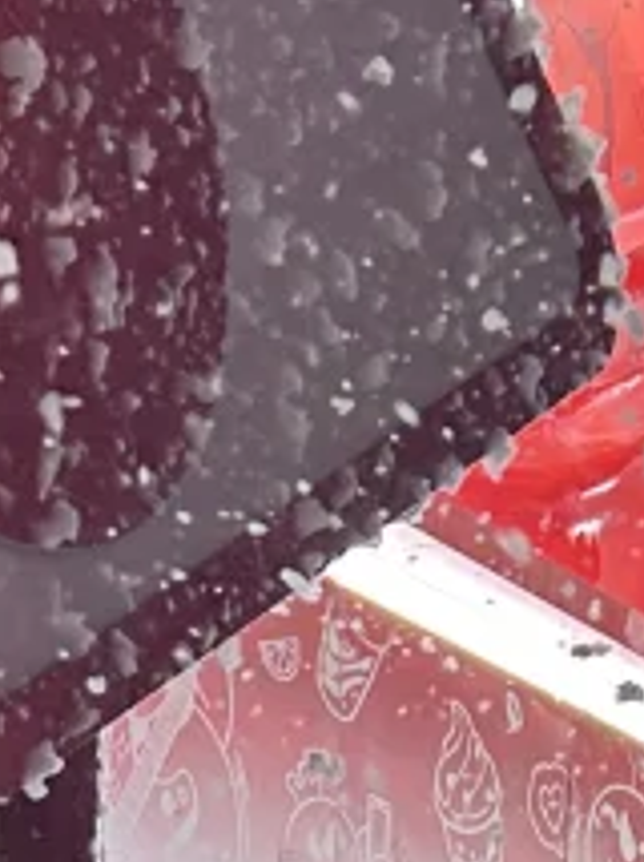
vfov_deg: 10.3
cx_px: 588
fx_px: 4350
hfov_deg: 8.4
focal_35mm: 175
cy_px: 1801
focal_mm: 5.7
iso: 100
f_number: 1.5
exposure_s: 1/100
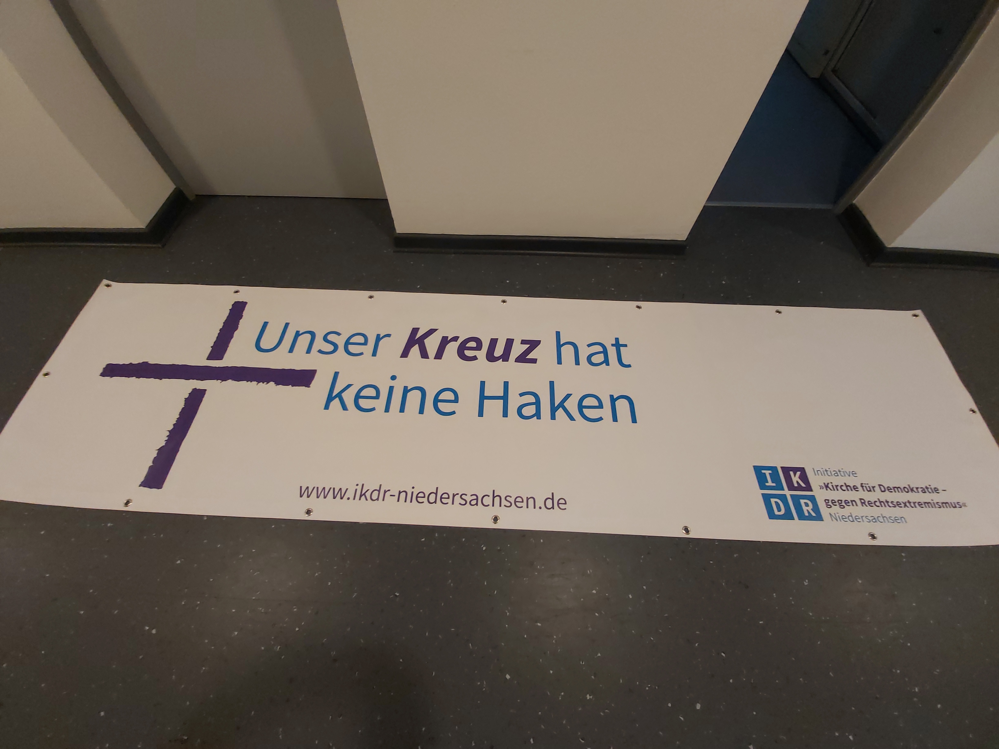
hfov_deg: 110.5
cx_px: 500
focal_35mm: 12
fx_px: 346
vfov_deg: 94.5
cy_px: 374
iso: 160
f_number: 2.2
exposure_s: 1/33
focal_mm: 1.42
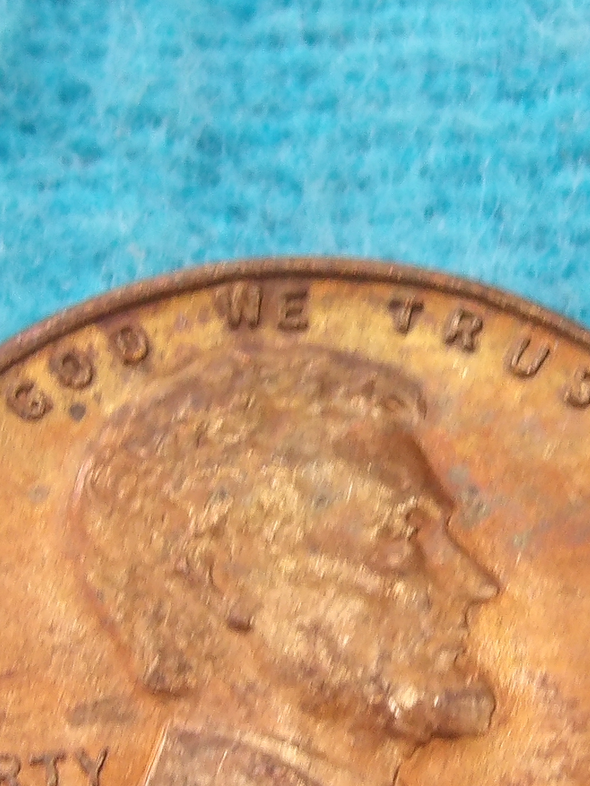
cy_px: 681
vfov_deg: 10.4
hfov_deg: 7.8
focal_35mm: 190
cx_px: 337
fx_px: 4316
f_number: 5.3
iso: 200
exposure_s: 1/25
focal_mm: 9.2
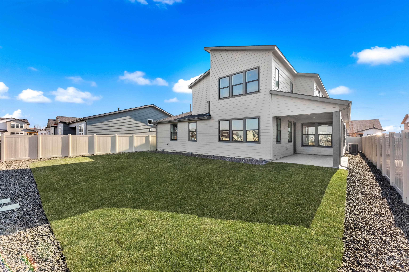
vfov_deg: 81.2
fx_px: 159
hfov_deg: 104.3
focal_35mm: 14
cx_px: 204
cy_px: 136
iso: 800
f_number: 14
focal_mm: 14
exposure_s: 1/200
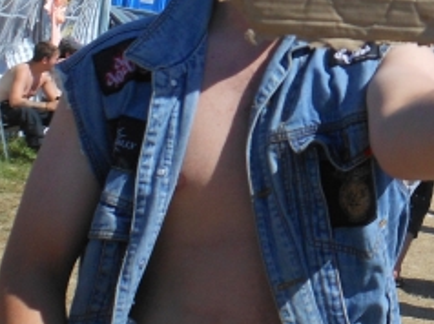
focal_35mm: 100
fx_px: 1252
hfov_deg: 19.1
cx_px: 432
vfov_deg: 14.4
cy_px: -52
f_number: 3.2
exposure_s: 1/1250
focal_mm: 4.5
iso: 80
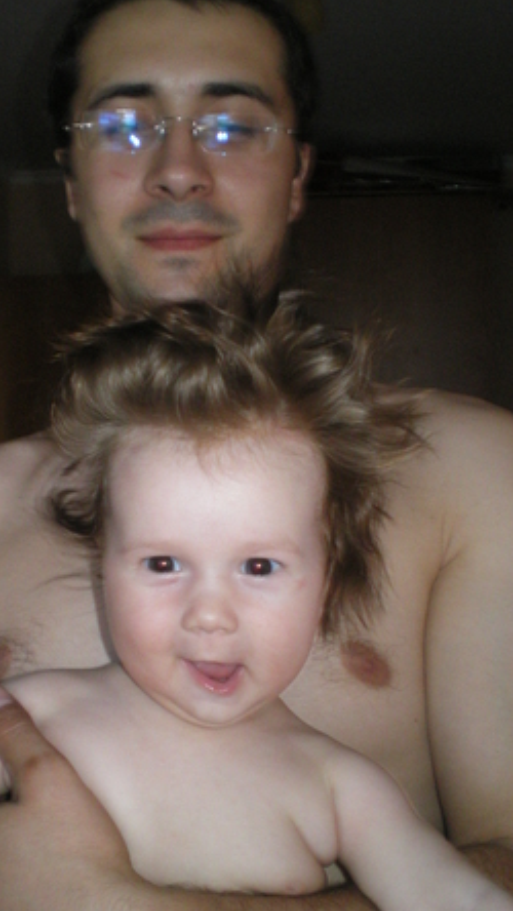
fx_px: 1015
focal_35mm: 42
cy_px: 453
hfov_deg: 28.3
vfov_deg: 48.3
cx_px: 211
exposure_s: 1/30
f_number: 3.1
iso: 400
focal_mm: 6.3
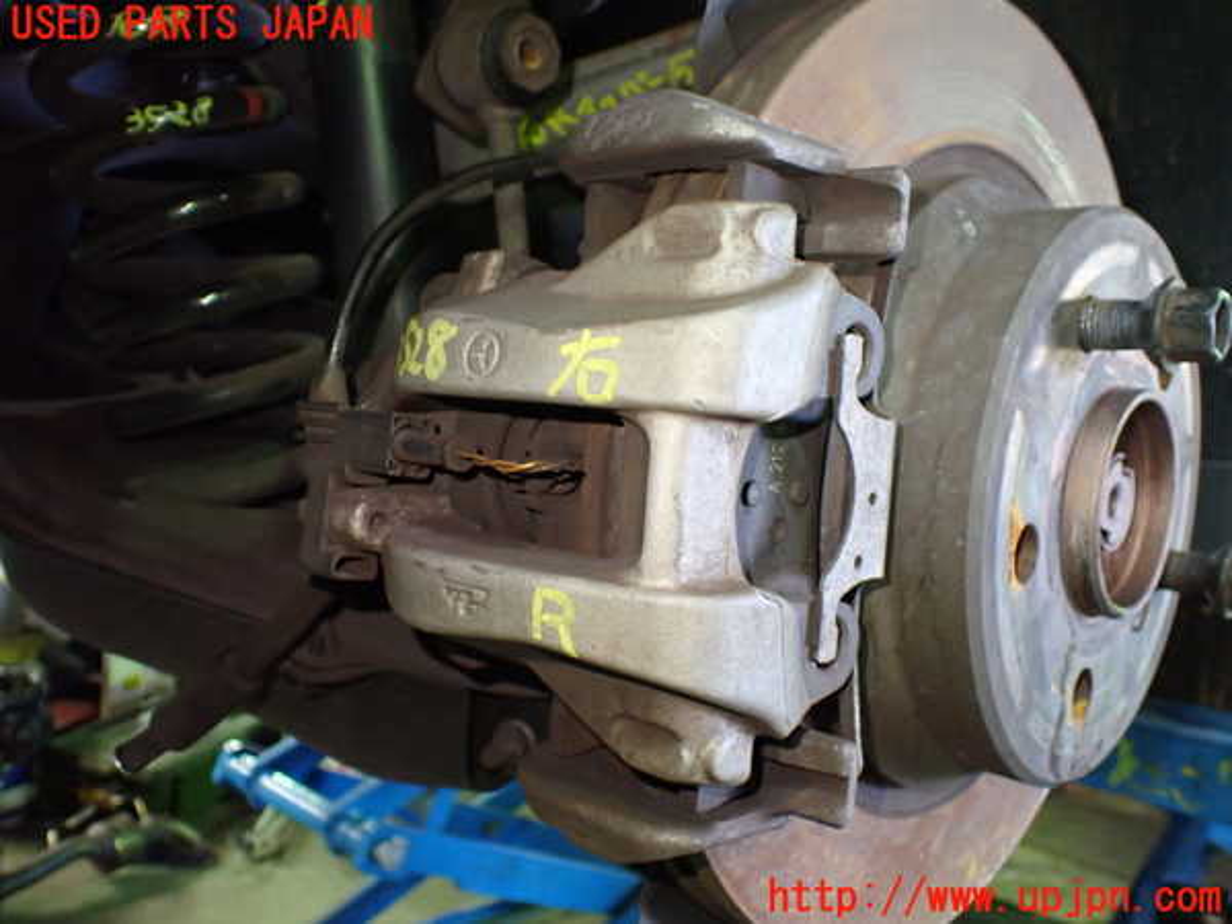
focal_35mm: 30
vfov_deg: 46.8
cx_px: 616
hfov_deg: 60.0
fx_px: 1068
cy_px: 462
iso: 800
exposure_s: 1/50
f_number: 2.3
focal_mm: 5.4
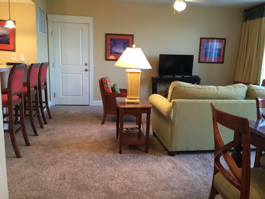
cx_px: 132
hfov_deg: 61.7
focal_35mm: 29
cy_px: 100
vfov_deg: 48.2
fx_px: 222
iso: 80
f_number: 2.2
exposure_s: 1/15
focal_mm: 4.15
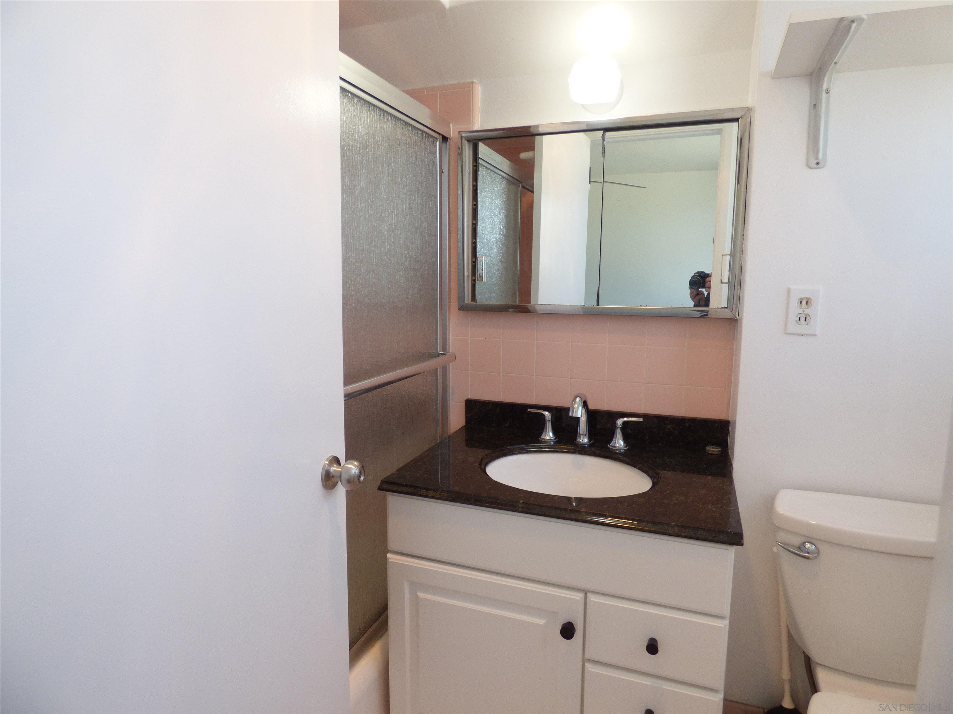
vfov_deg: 66.0
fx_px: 551
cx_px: 476
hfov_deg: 81.7
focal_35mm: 20
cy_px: 357
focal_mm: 3.58
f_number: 2.8
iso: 100
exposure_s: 1/60
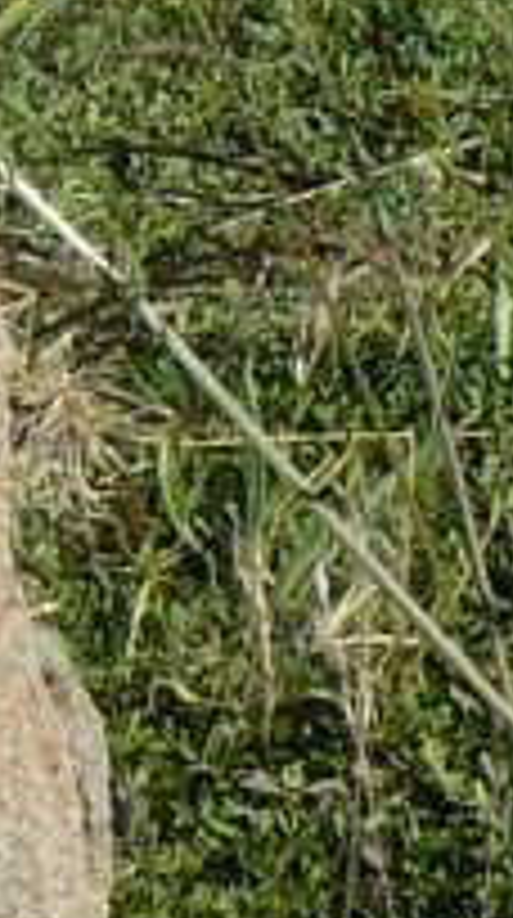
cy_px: 1278
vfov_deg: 3.9
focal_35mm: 546
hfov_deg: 2.2
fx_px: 13270
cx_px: -1850
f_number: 5.6
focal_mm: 11.8
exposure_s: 1/500
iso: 100
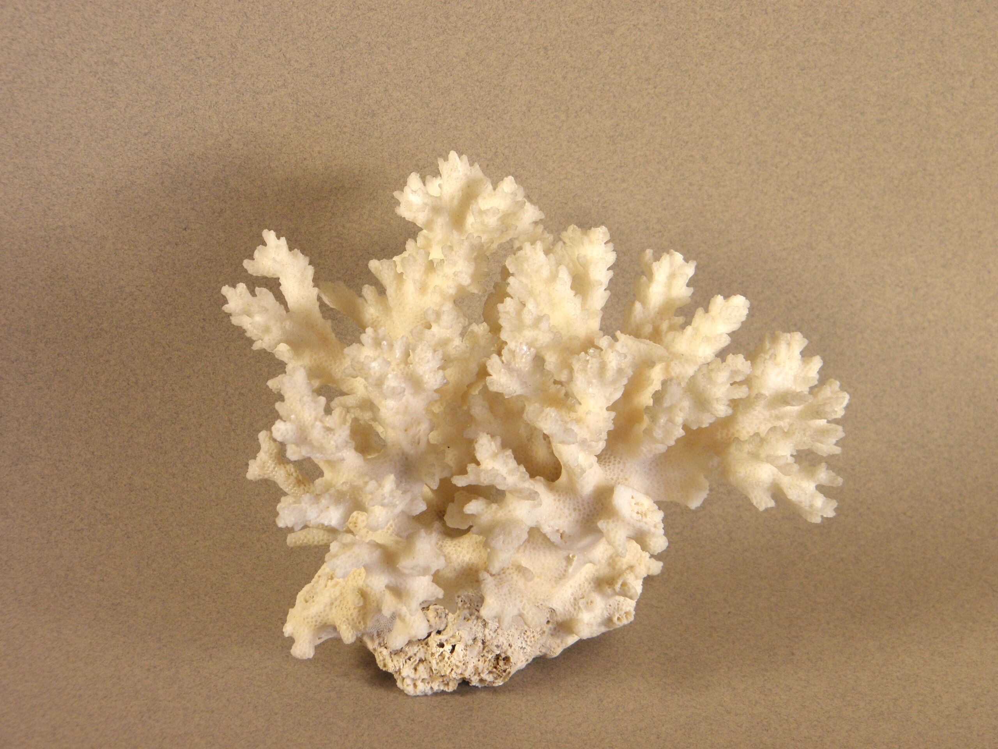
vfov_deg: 14.0
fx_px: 3056
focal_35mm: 106
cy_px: 374
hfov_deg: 18.5
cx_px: 499
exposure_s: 1/60
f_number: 4.7
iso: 125
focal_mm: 19
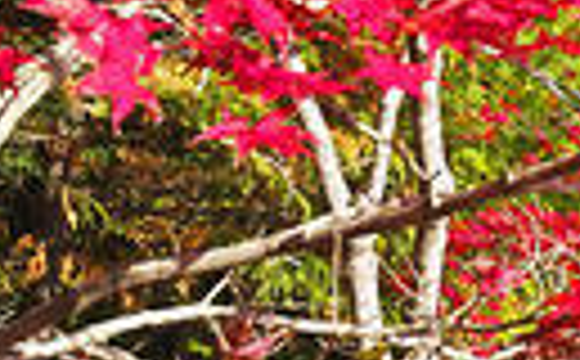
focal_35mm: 152
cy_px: -238
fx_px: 2397
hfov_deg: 11.6
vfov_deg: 8.3
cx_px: 1331
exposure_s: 1/30
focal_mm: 32
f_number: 10
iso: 100
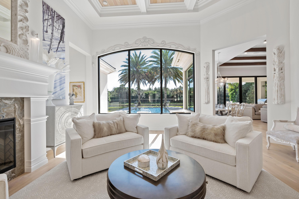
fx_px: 129
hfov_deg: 98.5
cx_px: 150
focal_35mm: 16
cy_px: 100
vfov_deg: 75.5
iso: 200
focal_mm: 15.5
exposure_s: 1/8
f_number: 9
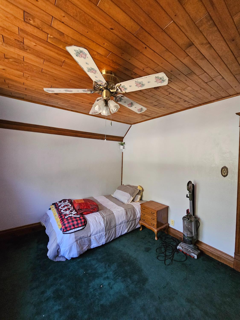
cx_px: 120
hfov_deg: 89.9
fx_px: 120
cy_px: 160
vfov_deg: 106.2
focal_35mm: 13
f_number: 2.2
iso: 640
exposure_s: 1/30
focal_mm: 2.2
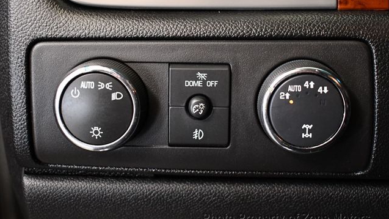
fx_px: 608
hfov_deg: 35.5
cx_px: 195
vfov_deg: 20.4
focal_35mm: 59
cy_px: 98
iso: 3200
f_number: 4.2
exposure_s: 1/80
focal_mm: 28
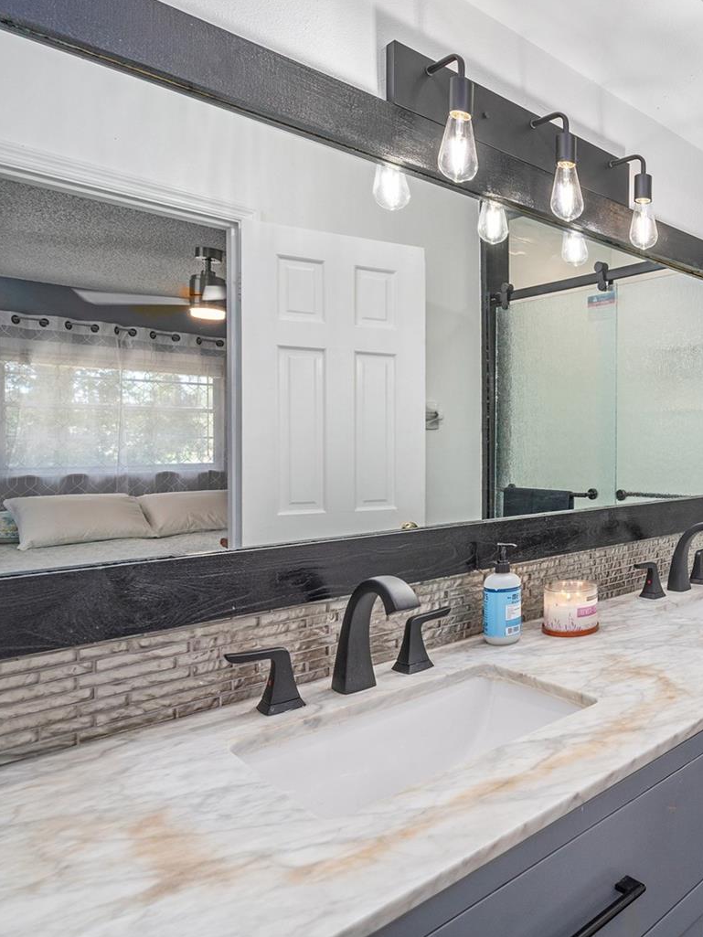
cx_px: 655
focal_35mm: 24
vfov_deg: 71.6
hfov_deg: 49.5
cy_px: 453
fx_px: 650
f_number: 8
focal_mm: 16
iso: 250
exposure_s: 1/13
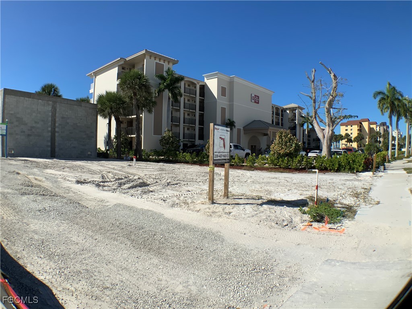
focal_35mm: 29
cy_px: 154
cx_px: 206
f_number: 1.8
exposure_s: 1/3322
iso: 20
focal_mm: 3
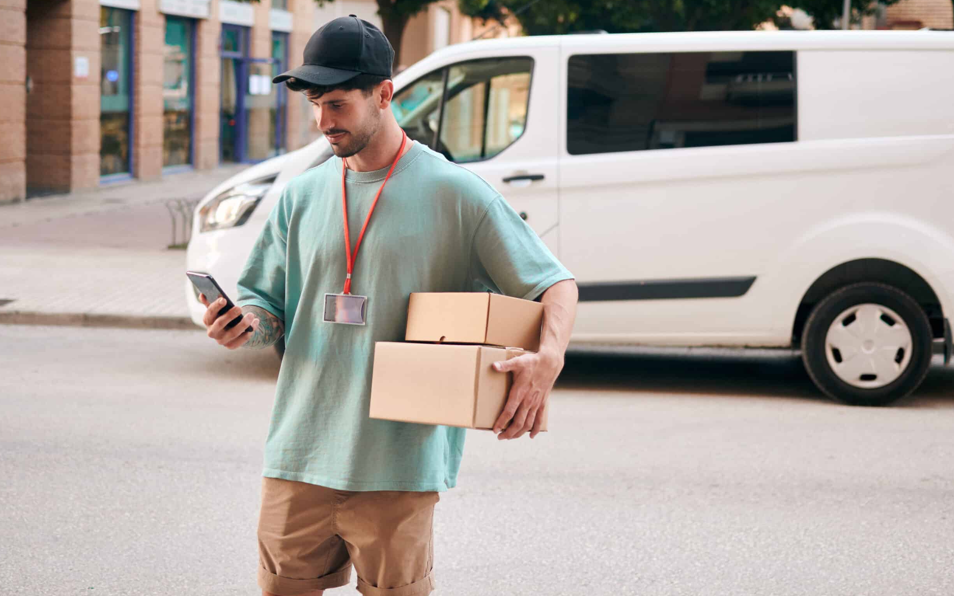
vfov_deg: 23.8
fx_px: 1418
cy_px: 275
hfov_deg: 37.2
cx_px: 480
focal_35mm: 55
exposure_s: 1/250
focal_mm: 35
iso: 400
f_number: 2.5
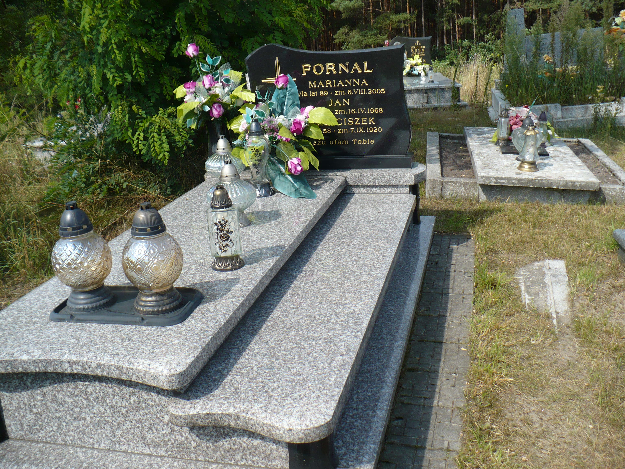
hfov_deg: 50.1
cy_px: 234
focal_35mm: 37
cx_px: 312
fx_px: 668
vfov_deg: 38.7
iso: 100
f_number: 2.8
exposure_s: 1/1000
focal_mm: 6.1
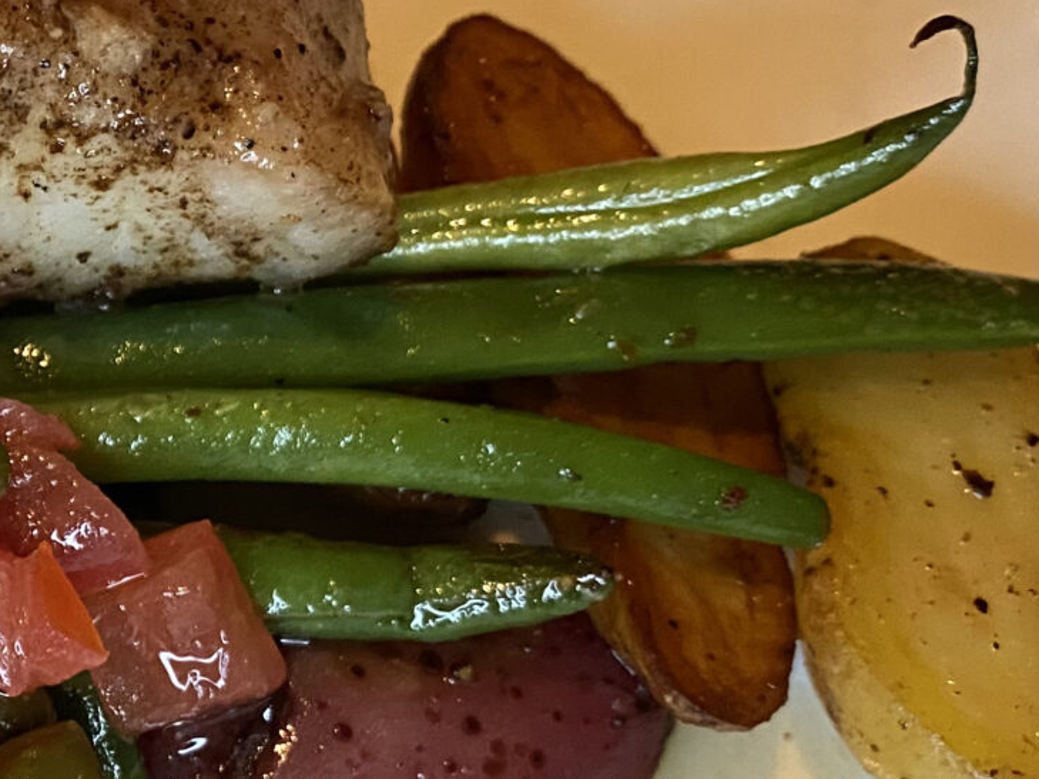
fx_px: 2191
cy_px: 309
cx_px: -130
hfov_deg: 24.7
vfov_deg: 20.1
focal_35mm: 73
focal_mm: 4.25
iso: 400
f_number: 1.8
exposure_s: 1/40
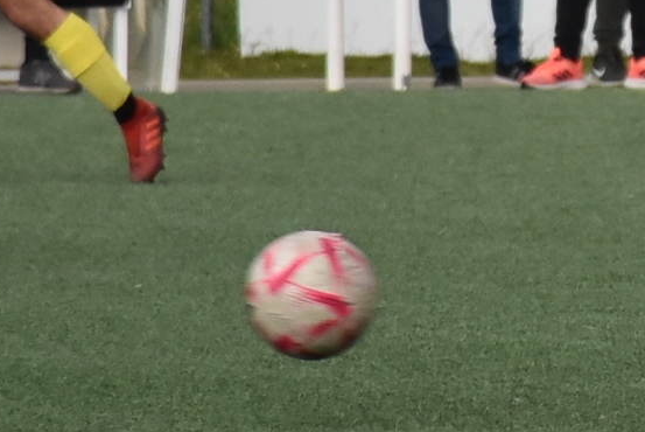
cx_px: 751
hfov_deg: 3.9
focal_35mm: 525
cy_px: -46
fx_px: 9416
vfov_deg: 2.6
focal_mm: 140
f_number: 5.6
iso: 800
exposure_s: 1/800
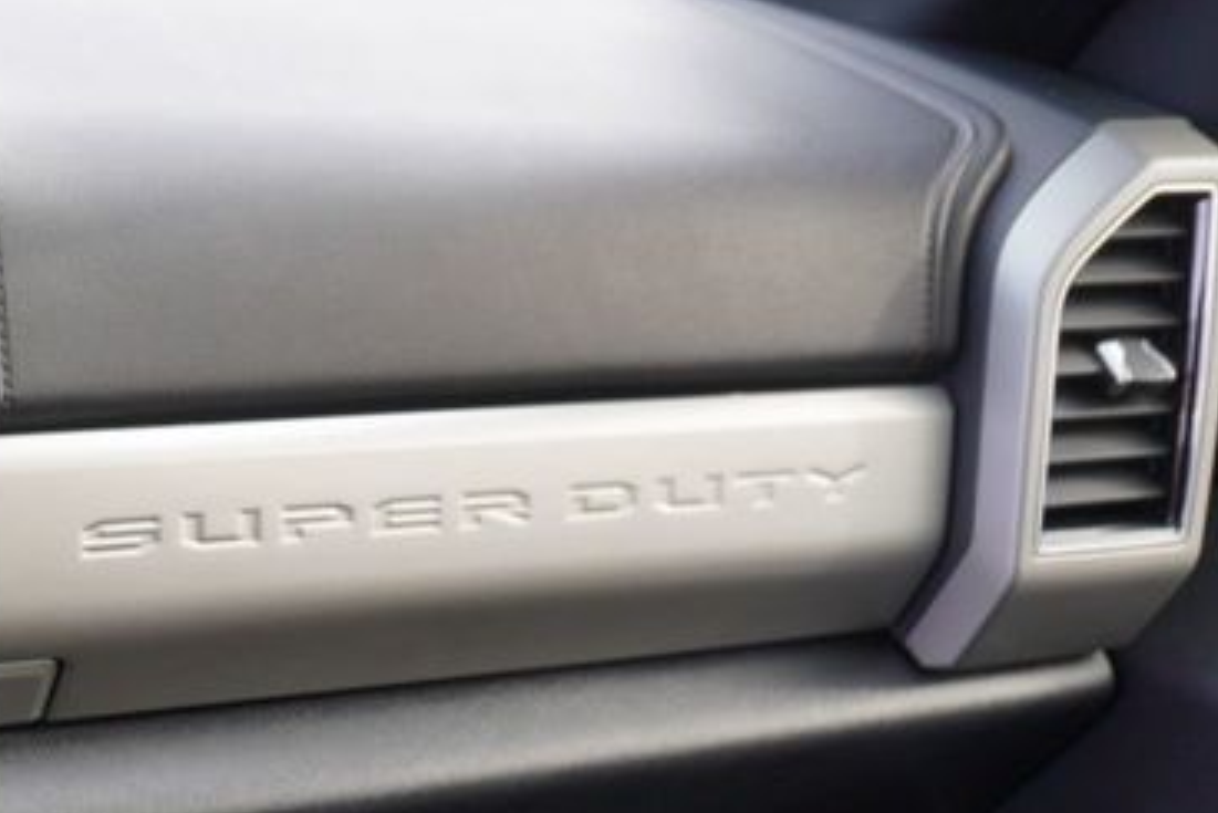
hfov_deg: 25.3
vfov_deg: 20.0
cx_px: -421
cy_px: 700
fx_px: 2268
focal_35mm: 67
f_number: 4
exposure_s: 1/60
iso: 160
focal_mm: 16
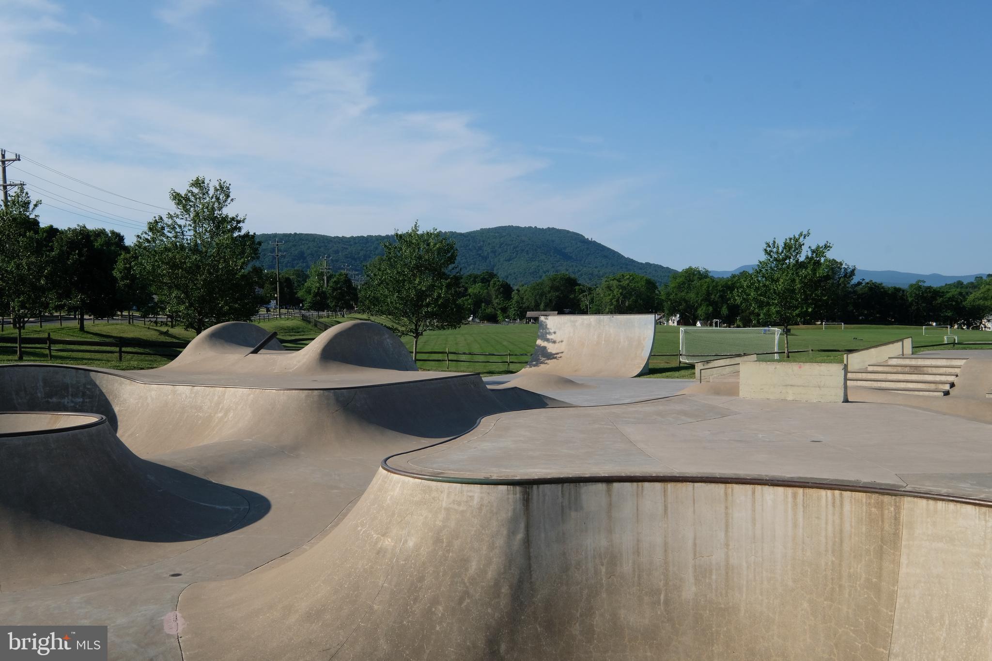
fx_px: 909
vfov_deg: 40.0
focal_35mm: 33
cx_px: 496
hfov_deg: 57.2
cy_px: 330
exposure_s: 1/250
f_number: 16
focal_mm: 21.9
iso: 500
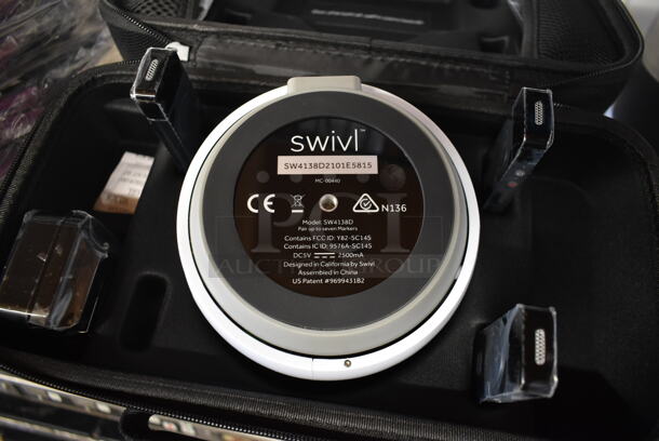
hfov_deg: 67.3
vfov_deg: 48.0
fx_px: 495
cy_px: 220
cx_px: 330
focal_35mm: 27
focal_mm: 18
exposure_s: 1/30
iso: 1100
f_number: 3.5
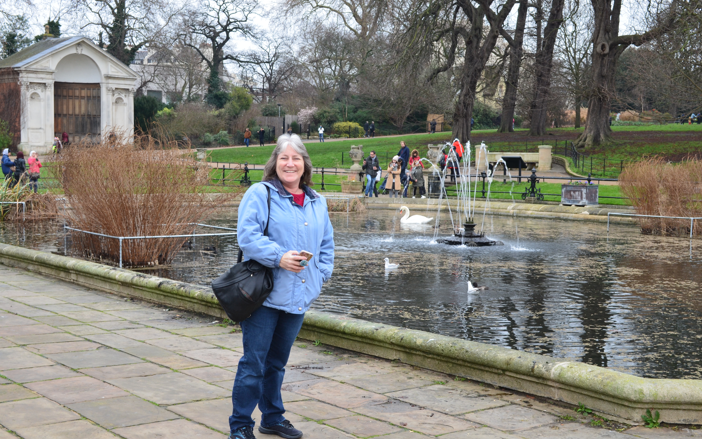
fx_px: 995
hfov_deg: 38.9
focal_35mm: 52
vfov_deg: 24.9
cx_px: 351
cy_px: 231
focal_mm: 34
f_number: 9
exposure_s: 1/40
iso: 400
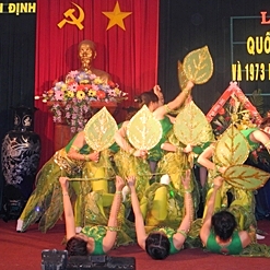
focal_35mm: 66
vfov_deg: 26.0
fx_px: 582
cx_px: 169
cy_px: 96
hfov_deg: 26.0
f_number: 3.2
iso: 250
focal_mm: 8.8
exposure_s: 1/30
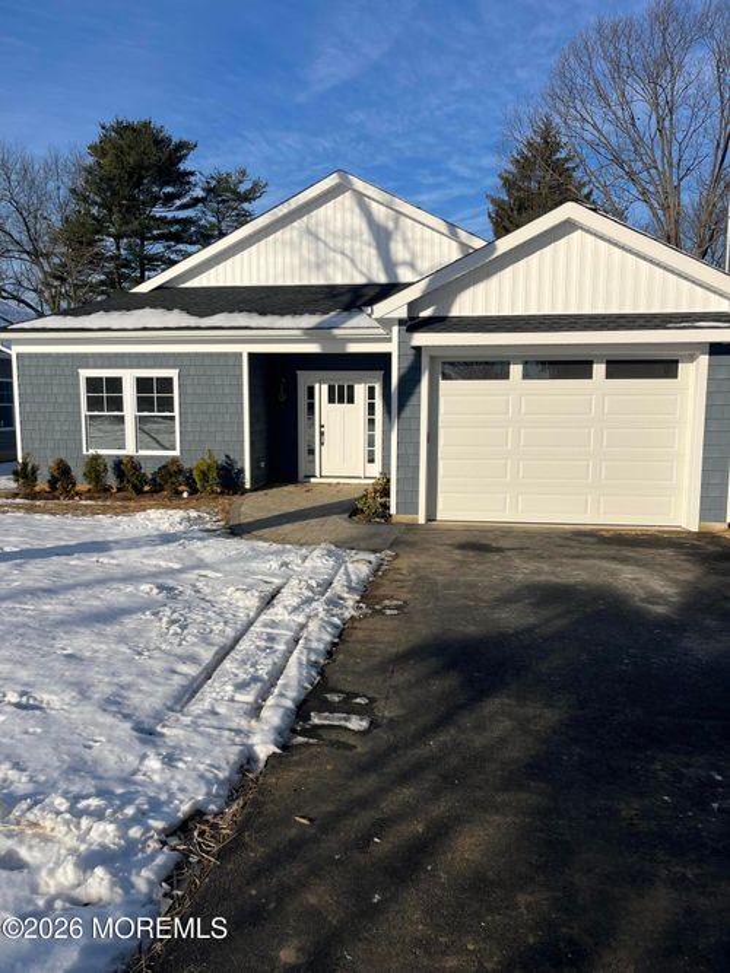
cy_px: 486
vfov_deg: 67.3
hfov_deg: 53.0
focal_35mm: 26
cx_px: 365
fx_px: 731
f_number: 1.6
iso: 50
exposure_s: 1/6173
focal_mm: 5.1
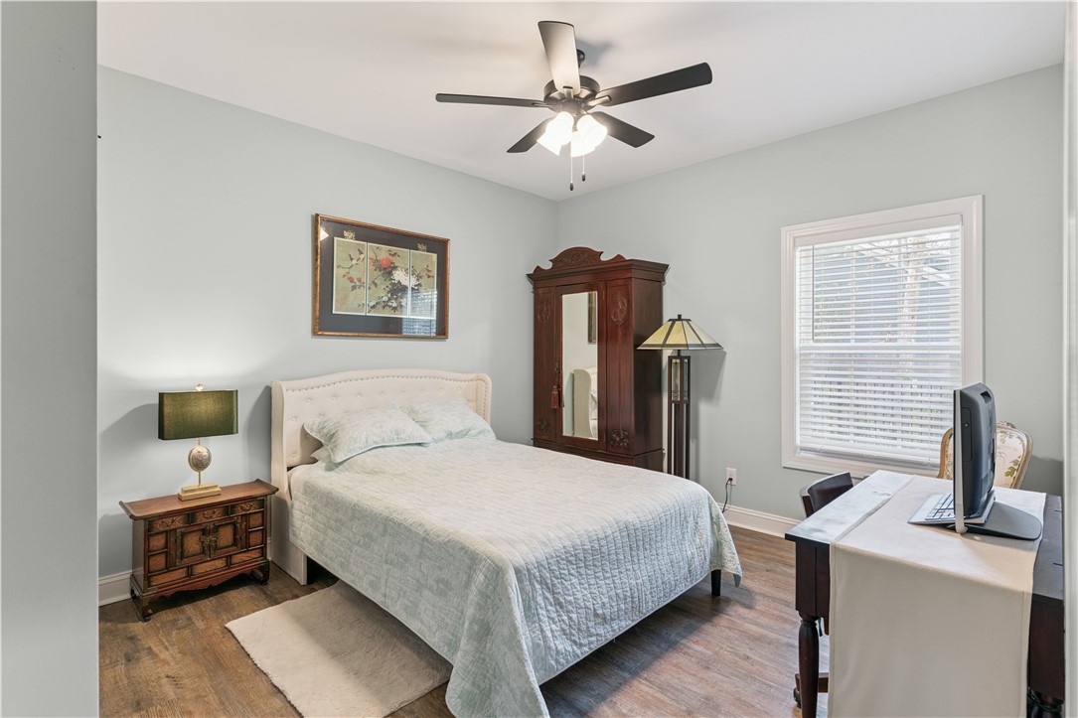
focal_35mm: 17
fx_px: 509
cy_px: 359
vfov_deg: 70.4
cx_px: 539
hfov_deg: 93.3
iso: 250
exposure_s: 1/5
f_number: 8
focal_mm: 17
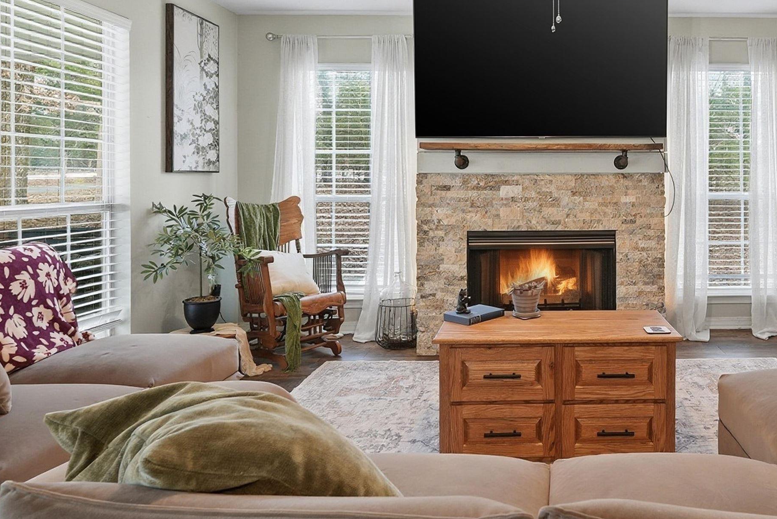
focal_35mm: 27
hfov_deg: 64.6
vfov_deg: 47.3
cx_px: 551
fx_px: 583
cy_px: 177
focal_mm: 16
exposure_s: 1/13
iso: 250
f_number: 9
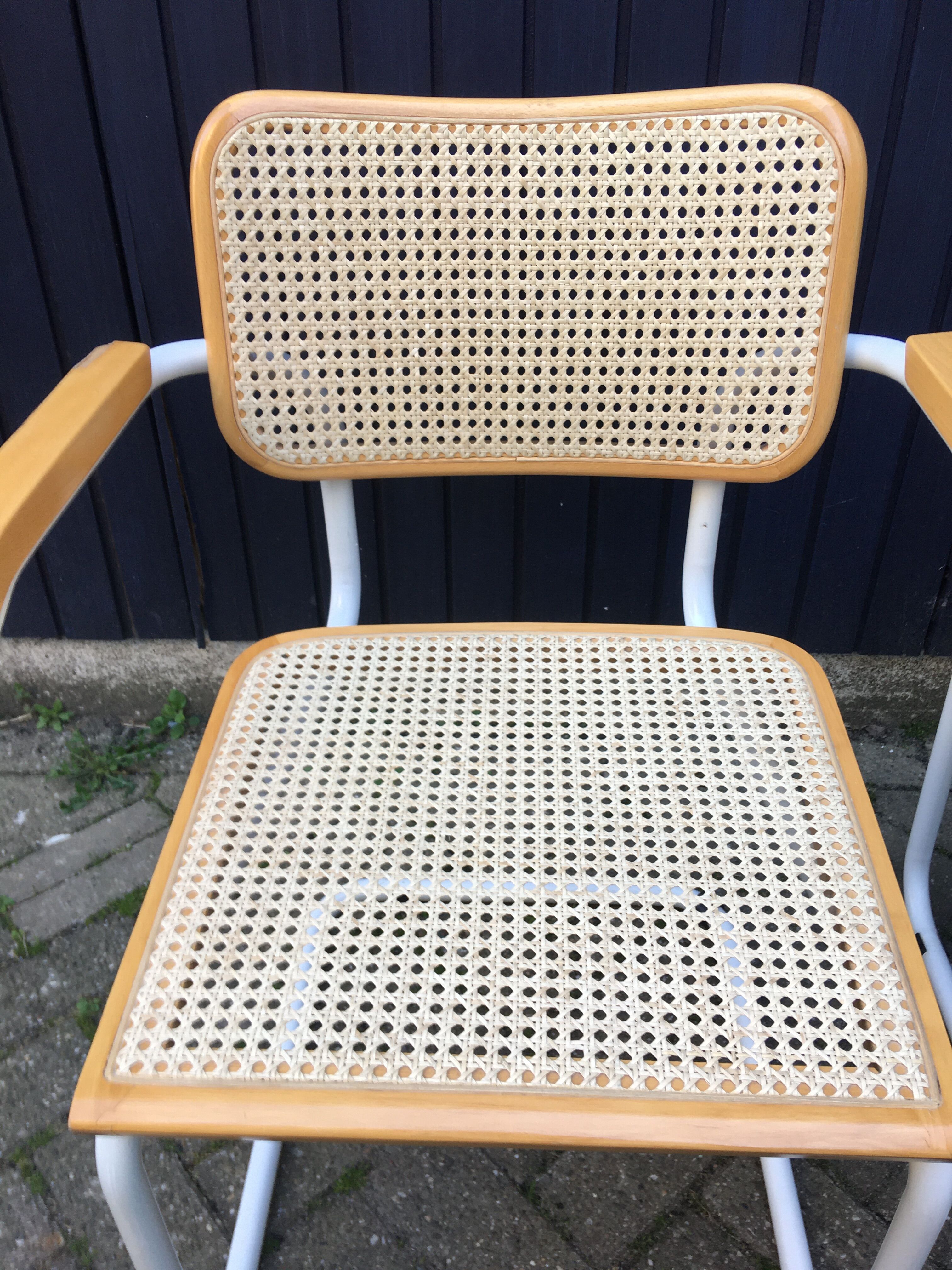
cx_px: 476
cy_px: 635
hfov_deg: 48.2
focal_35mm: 29
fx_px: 1063
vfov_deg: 61.7
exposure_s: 1/50
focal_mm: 4.15
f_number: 2.2
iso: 32
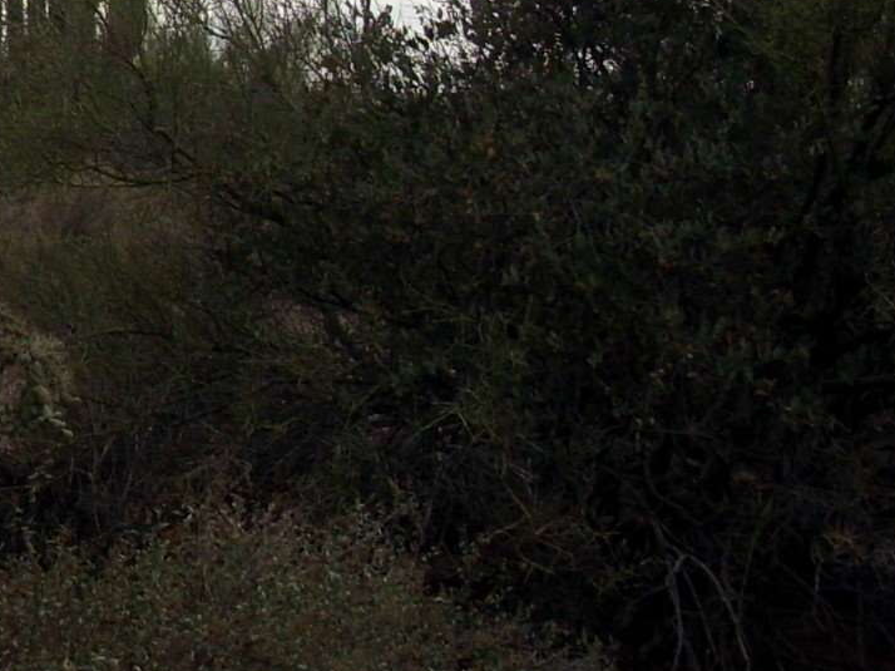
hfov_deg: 13.1
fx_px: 3567
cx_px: -671
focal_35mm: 138
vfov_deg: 10.7
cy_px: 78
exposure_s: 1/250
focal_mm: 6.3
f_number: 2.8
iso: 50
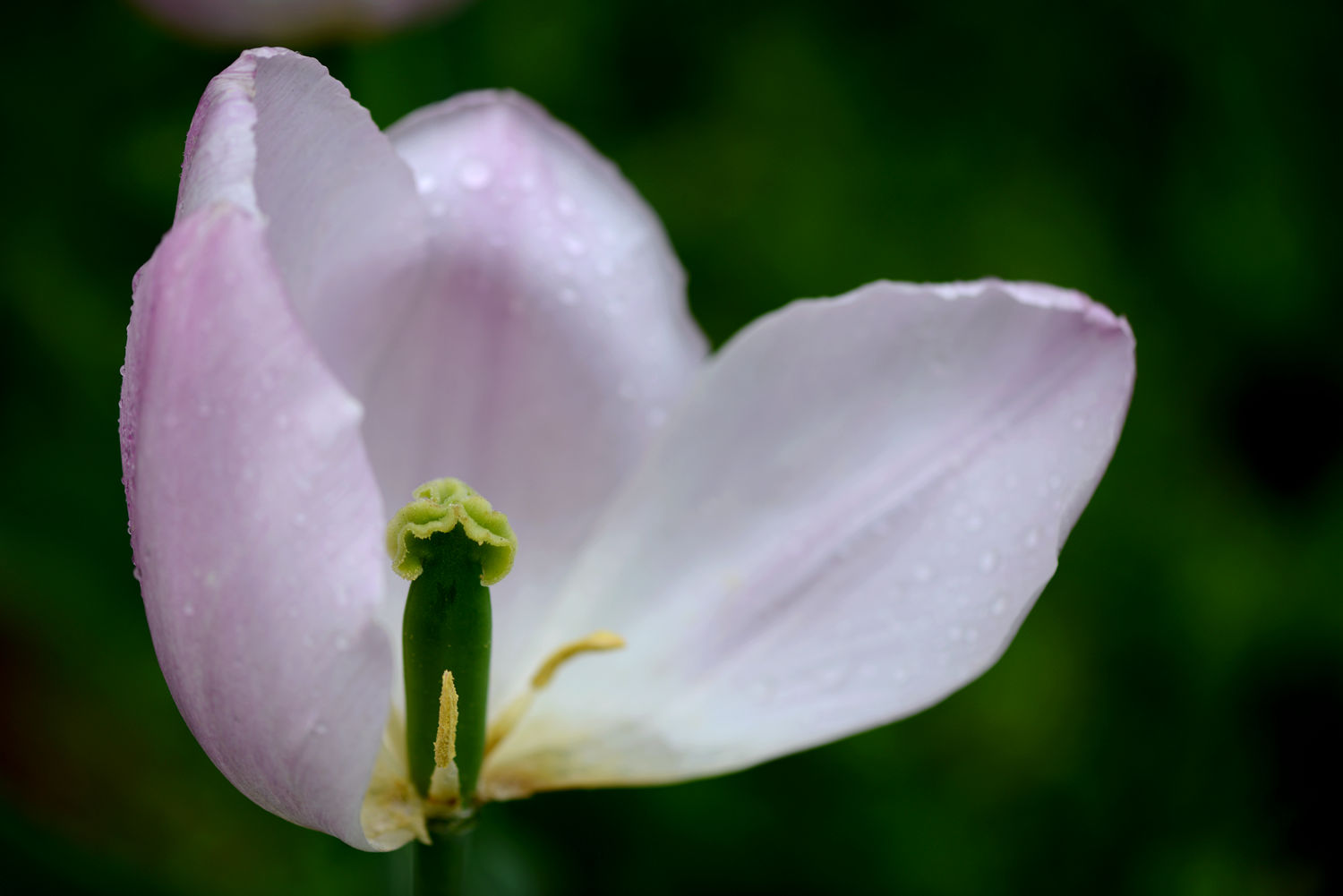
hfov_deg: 19.5
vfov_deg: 13.0
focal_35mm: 105
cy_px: 448
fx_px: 3918
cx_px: 672
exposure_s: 1/800
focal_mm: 105
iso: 100
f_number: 3.5
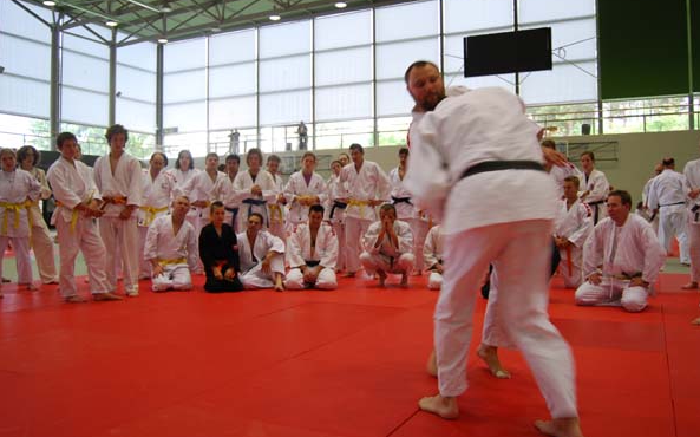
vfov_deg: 40.5
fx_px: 591
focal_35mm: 31
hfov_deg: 61.3
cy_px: 201
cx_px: 352
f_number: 3.8
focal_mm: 20
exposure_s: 1/40
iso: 200
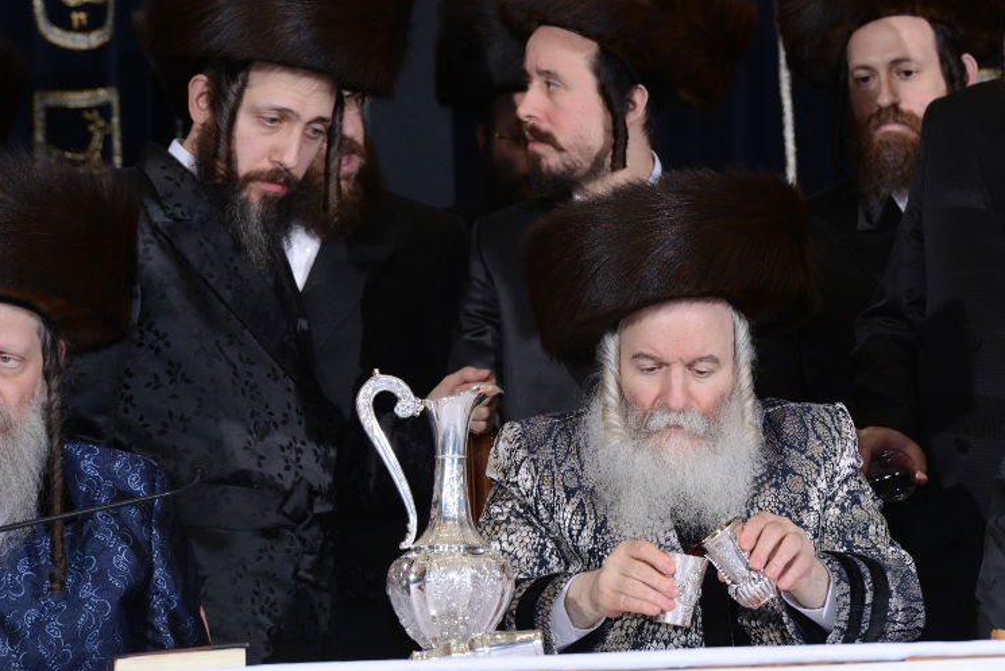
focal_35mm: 275
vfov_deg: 5.0
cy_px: 350
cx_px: 684
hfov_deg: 7.5
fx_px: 7678
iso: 640
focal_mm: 200
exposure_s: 1/160
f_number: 8
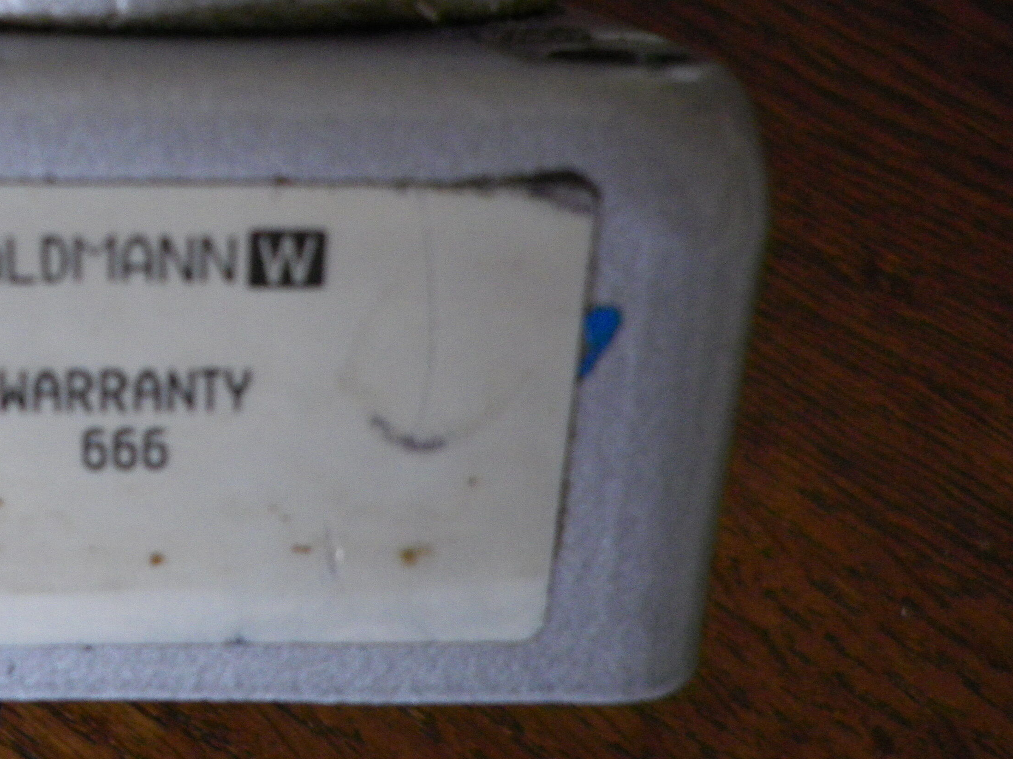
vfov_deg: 28.6
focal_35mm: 51
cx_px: 168
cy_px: 396
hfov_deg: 35.9
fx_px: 1492
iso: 250
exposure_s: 1/60
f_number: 2.6
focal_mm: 4.9
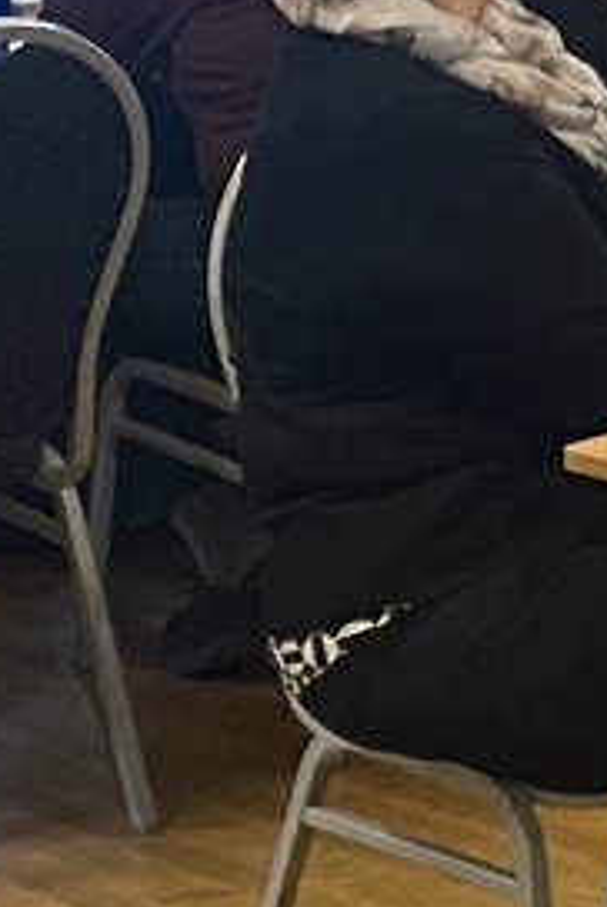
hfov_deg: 8.7
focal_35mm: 143
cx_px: 1501
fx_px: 3607
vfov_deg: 13.6
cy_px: -407
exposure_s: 1/50
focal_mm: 4.25
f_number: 1.8
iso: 320
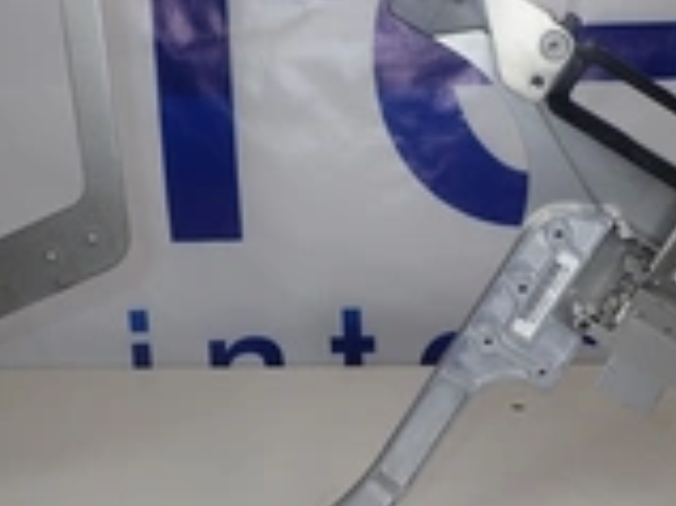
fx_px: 1229
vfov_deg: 23.2
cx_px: 400
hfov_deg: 30.7
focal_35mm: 63
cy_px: 298
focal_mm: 4.5
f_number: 2.8
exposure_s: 1/160
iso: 100
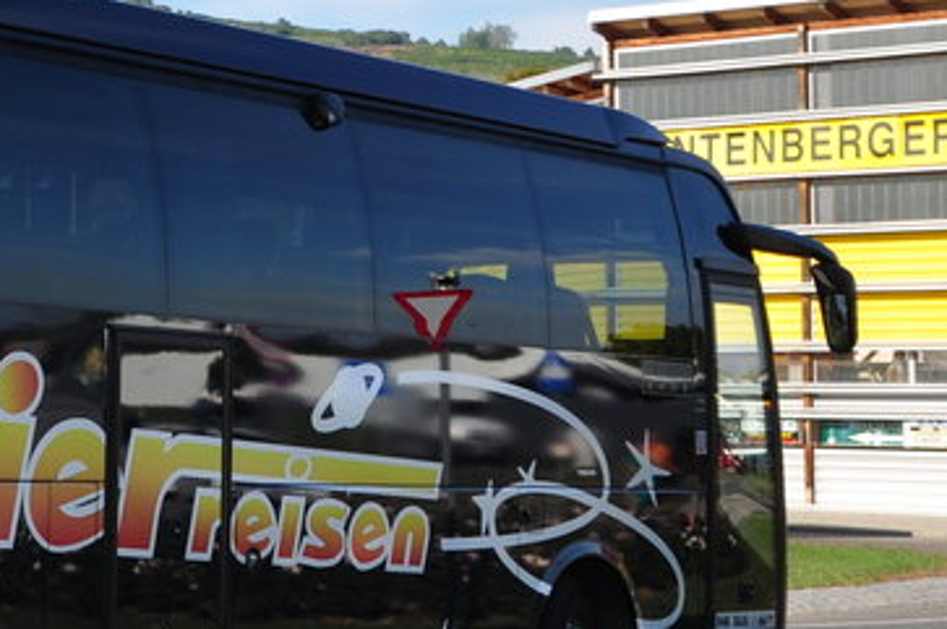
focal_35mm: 119
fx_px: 3126
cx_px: -133
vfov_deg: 11.4
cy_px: 69
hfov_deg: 16.6
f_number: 8
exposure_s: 1/250
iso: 200
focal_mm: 24
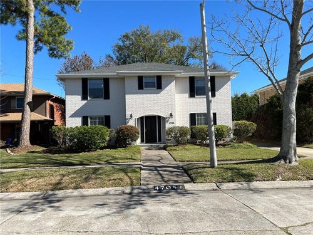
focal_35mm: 26
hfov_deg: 67.3
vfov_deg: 53.1
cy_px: 118
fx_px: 235
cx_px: 156
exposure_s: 1/3571
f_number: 1.5
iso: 50
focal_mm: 5.7
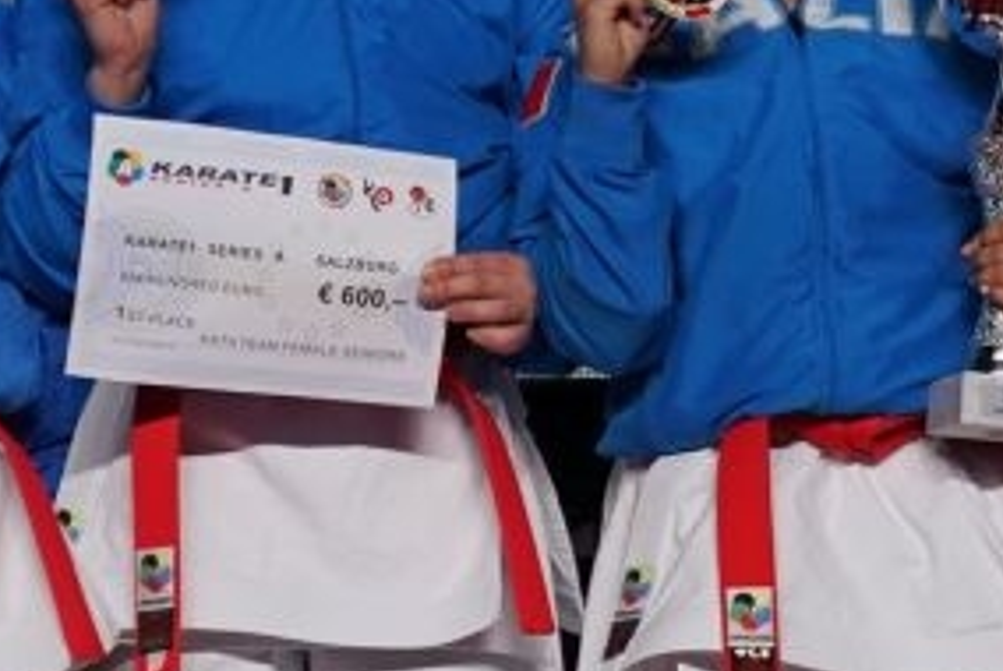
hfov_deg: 6.3
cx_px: 749
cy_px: 611
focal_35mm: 329
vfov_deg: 4.2
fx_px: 9176
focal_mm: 52
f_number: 2.8
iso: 1000
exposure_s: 1/250
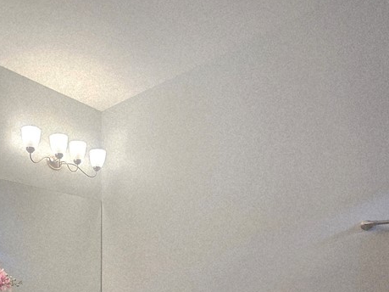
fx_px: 326
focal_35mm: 29
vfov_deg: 39.9
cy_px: 316
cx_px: 77
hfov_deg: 57.1
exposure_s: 1/60.2
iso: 80
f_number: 2.2
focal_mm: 2.2
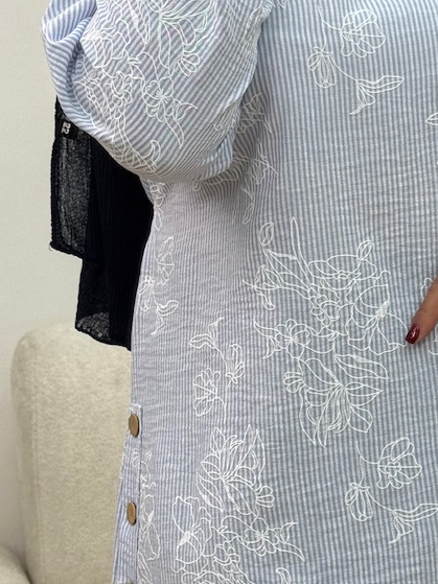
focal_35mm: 110
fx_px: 1856
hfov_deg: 13.4
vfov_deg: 17.9
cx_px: 358
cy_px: 317
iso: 64
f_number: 1.78
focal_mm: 6.76
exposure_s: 1/786
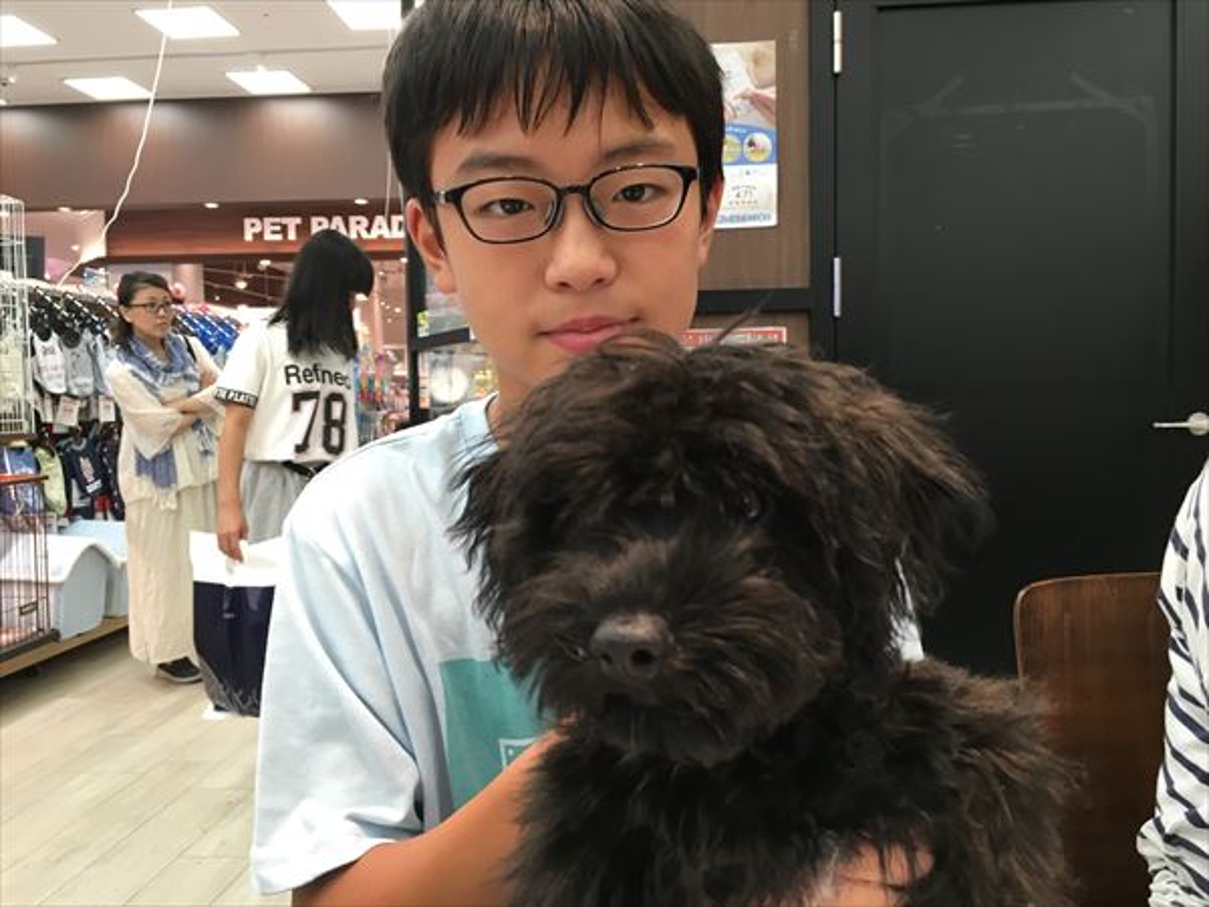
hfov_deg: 61.7
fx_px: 1013
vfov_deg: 48.2
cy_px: 454
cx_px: 604
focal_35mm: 29
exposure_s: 1/30
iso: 64
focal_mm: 4.15
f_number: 2.2
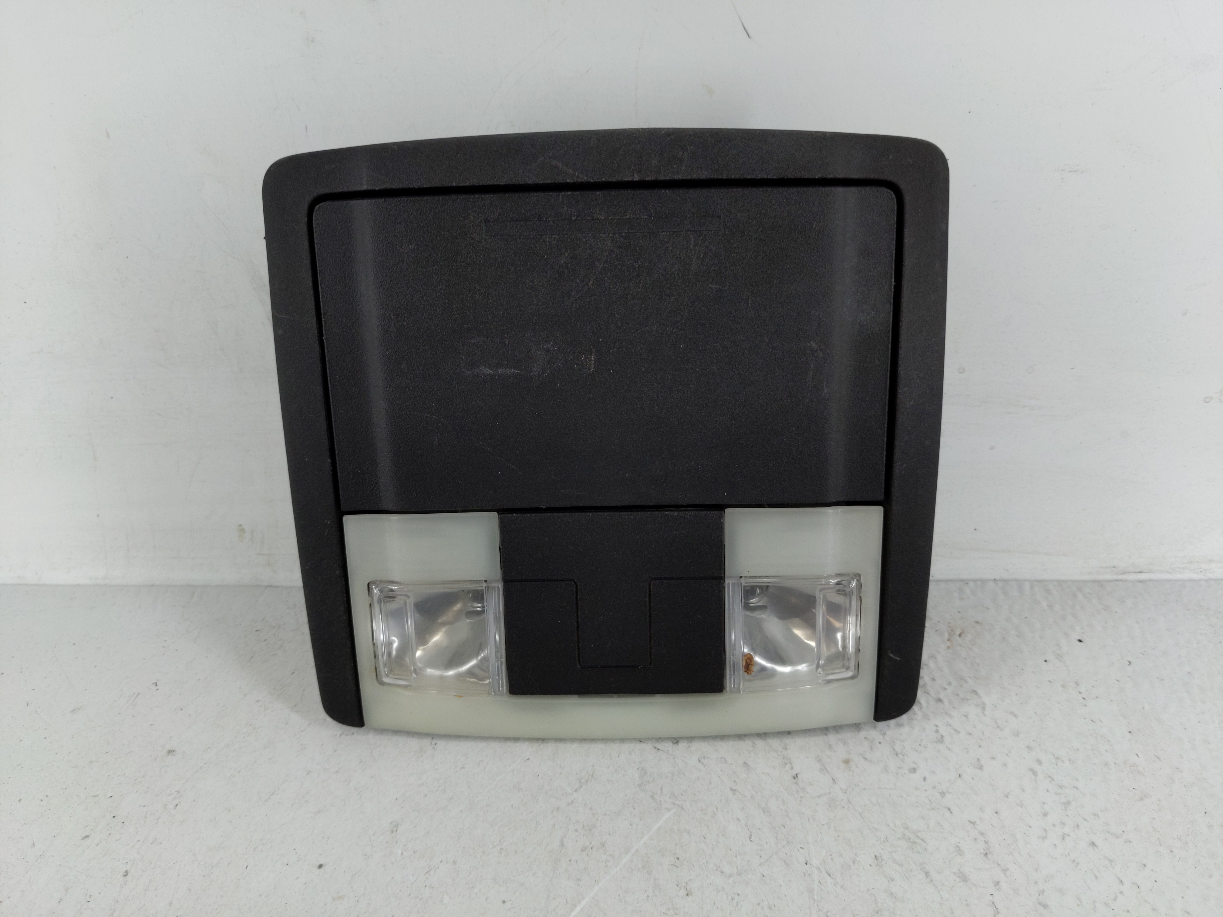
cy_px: 458
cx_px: 612
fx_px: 883
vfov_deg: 54.9
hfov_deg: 69.4
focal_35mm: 25
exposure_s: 1/123
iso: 63
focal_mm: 4.38
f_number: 1.73
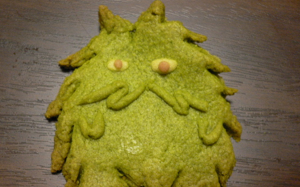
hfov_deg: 46.2
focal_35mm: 43
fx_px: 352
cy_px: 122
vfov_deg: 29.7
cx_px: 137
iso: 200
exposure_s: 1/13
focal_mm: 5.8
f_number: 2.8
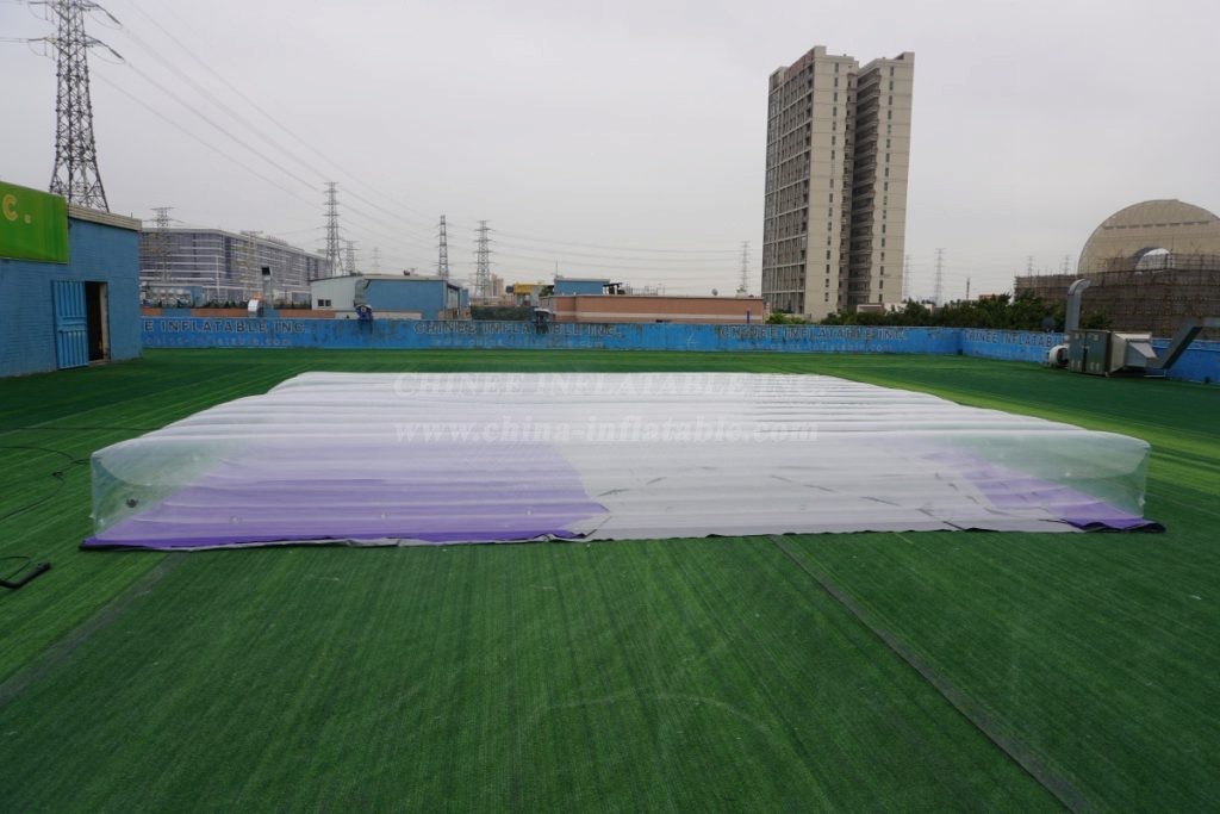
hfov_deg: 73.7
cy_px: 407
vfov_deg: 53.1
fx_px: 813
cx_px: 610
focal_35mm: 24
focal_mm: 16
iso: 100
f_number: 7.1
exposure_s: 1/100
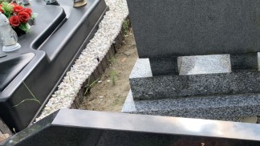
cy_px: 80
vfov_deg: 21.4
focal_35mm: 56
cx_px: 232
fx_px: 386
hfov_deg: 35.2
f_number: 1.8
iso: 25
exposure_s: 1/678
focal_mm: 4.25
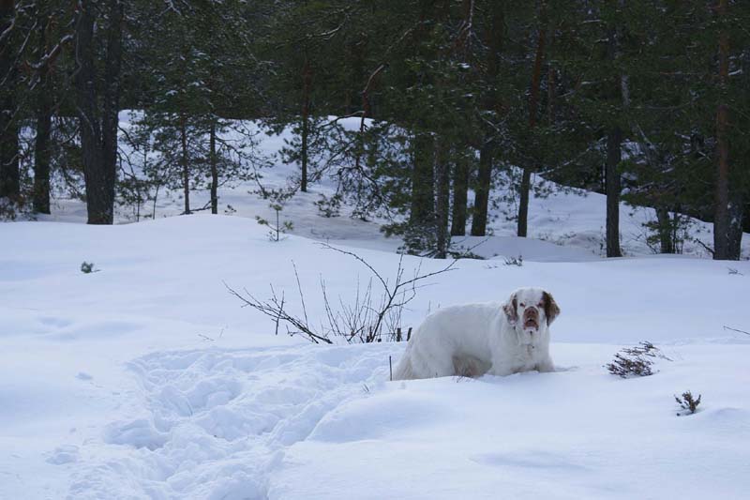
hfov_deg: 19.5
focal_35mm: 105
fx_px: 2187
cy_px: 250
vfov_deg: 13.0
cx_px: 375
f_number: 7.1
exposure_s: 1/200
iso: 100
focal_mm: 70
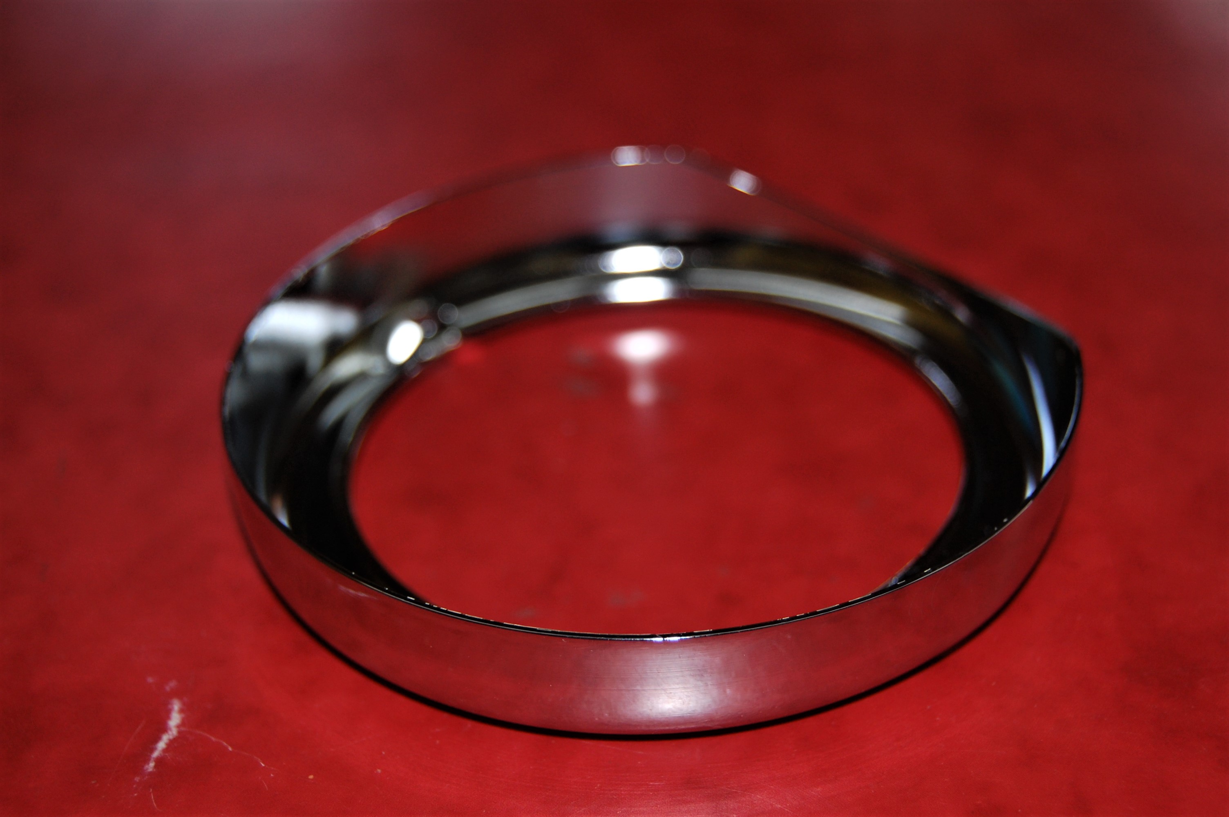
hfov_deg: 28.1
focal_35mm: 72
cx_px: 614
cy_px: 408
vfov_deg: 18.9
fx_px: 2456
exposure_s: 1/60
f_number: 5.6
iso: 400
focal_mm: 48
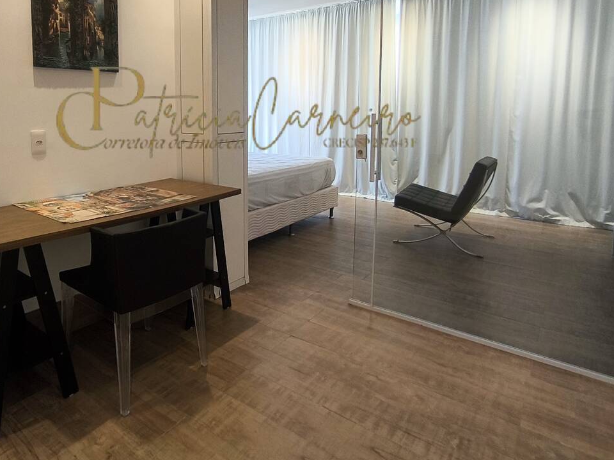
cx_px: 227
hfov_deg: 70.3
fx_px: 426
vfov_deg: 55.3
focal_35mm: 24
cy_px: 144
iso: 100
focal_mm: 1.65
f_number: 2.2
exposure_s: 1/60
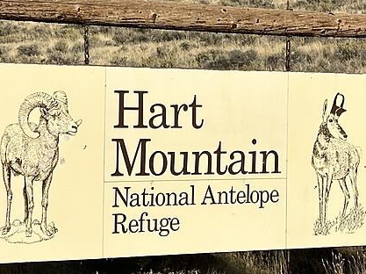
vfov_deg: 12.5
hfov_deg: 16.7
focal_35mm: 118
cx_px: 122
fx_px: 1247
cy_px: 144
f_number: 1.78
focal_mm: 6.86
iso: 64
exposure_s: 1/6623
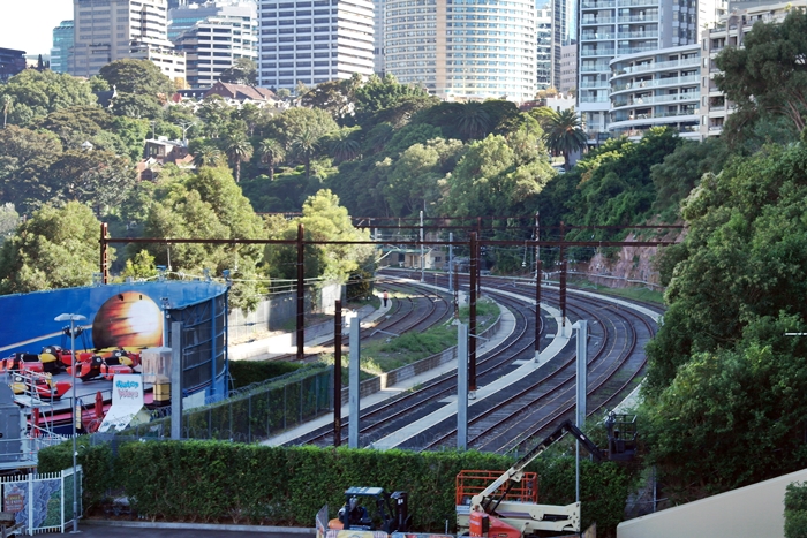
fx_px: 1726
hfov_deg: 26.3
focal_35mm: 77
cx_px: 404
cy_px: 269
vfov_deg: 17.7
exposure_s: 1/160
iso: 200
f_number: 5.6
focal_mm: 50
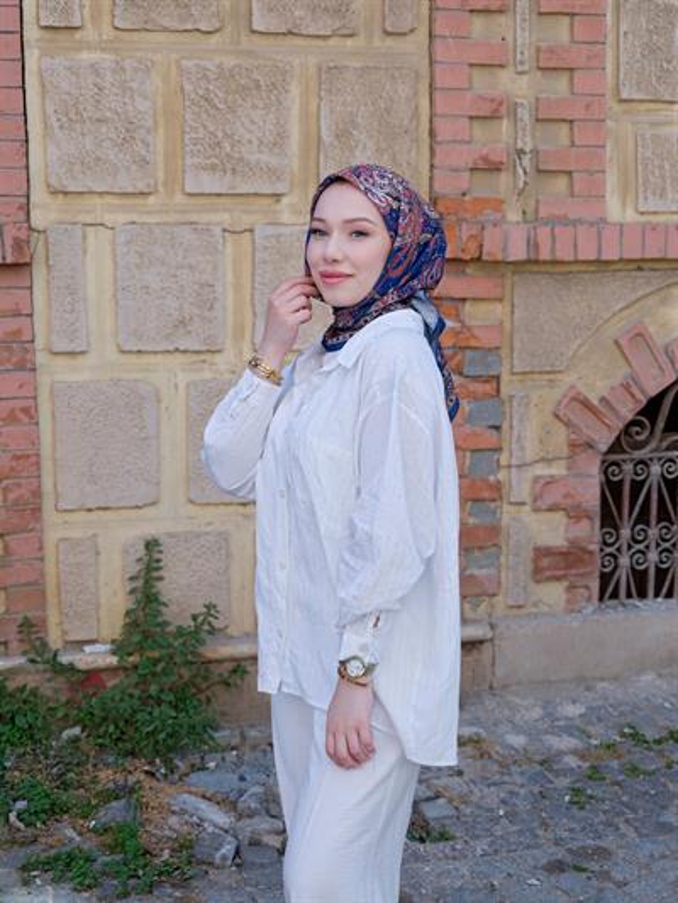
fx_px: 1436
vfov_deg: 34.9
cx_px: 339
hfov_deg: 26.6
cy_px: 452
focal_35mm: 55
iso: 320
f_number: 6.4
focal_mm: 70
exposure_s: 1/450
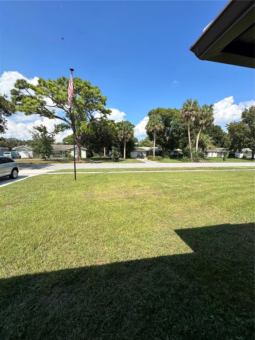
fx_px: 138
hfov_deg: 85.7
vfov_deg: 102.1
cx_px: 128
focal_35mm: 14
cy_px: 170
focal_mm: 2.22
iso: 40
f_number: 2.2
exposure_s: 1/1770
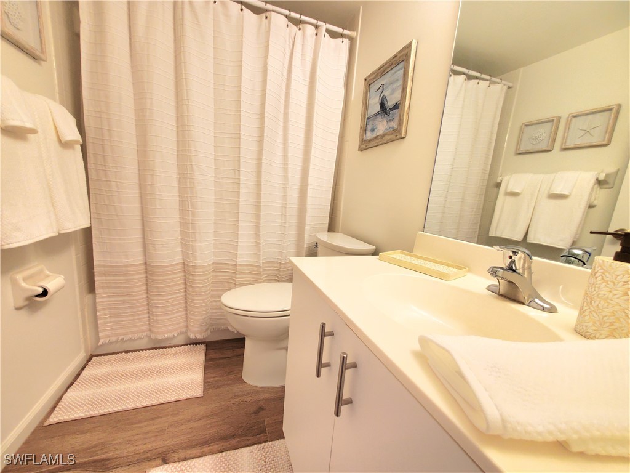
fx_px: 237
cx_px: 315
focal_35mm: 13
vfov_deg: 89.9
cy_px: 236
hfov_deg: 106.2
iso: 160
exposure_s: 1/60.2
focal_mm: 1.8
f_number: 2.2
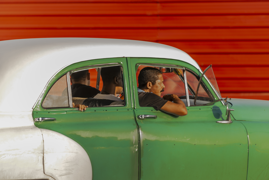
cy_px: 90
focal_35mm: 300
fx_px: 2242
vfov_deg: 4.6
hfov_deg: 6.9
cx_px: 134
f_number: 5.6
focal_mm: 300
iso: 320
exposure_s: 1/320
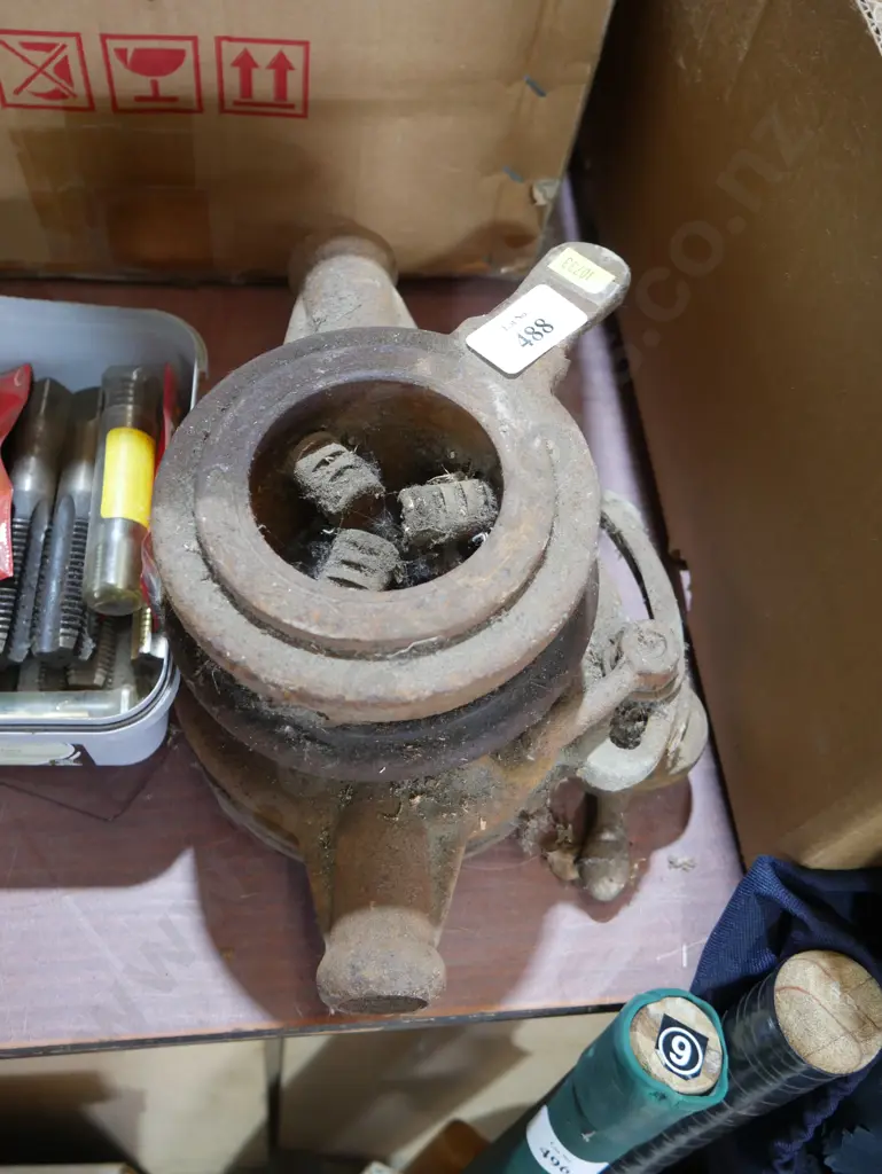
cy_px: 587
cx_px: 441
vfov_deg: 56.8
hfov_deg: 44.2
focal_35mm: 32
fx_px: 1086
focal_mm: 16
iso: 800
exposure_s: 1/60
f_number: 3.6
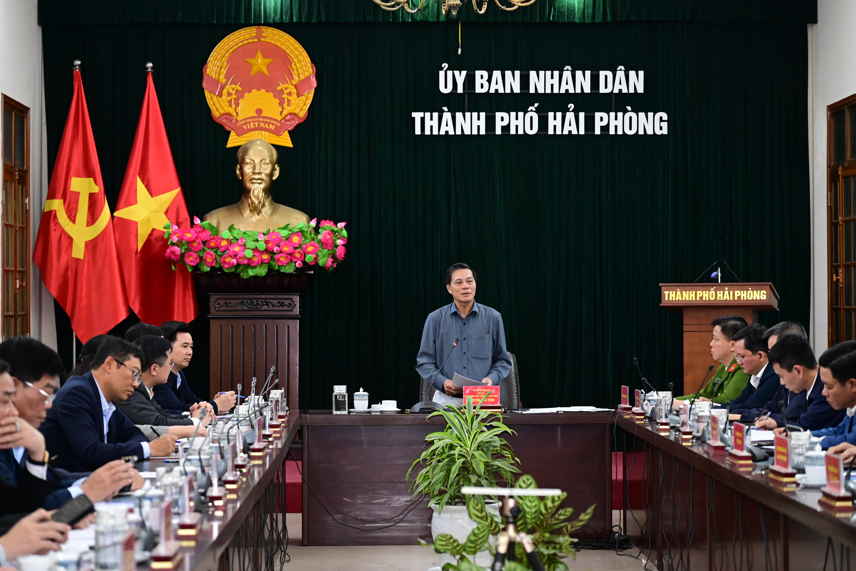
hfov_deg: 24.2
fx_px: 1997
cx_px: 428
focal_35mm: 84
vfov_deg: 16.3
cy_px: 286
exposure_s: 1/160
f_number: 4
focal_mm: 84
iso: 3200
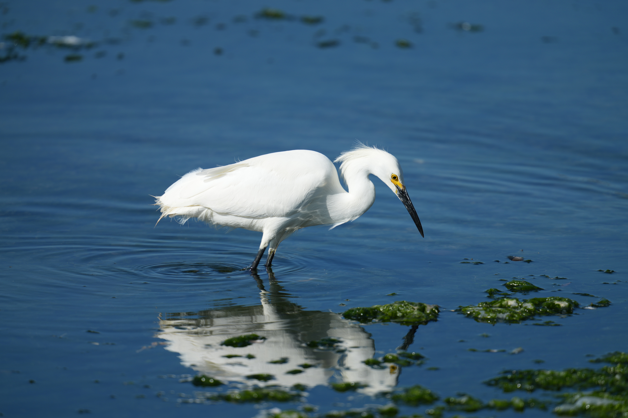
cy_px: 209
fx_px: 10466
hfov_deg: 3.4
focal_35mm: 600
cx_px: 314
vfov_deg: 2.3
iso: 100
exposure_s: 1/500
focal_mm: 600
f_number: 5.6
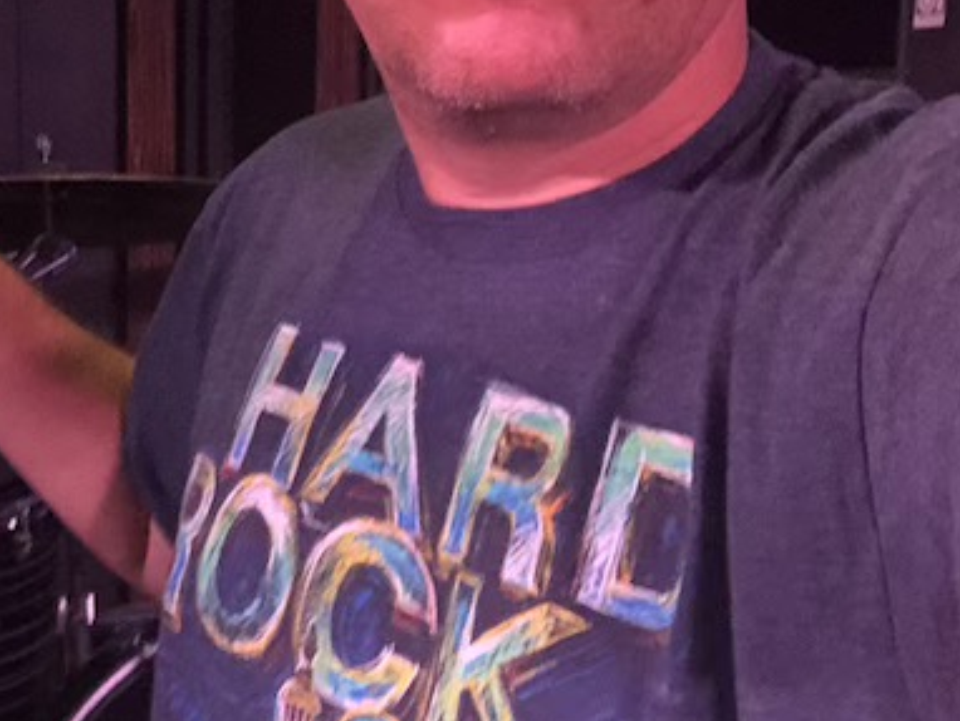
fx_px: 1859
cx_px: 53
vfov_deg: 21.1
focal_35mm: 67
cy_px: -20
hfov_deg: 27.6
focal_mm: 2.87
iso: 400
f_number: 2.2
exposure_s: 1/33
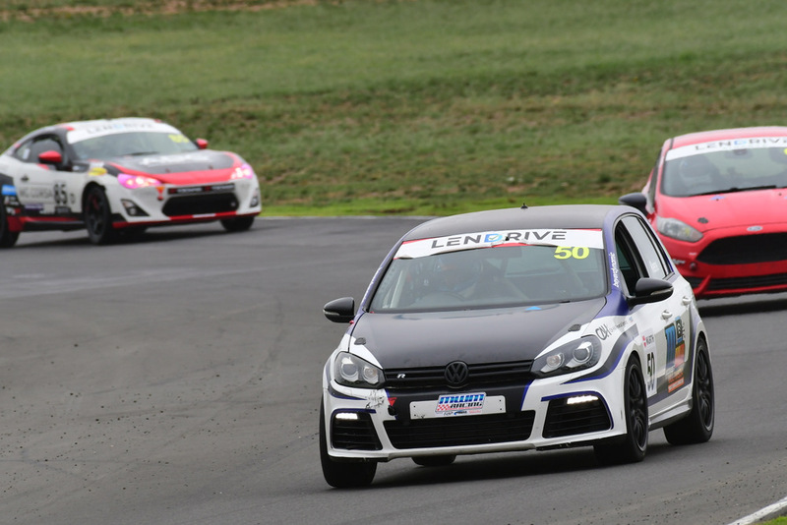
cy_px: 262
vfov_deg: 1.8
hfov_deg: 2.7
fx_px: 16401
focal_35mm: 750
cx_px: 394
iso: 640
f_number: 10
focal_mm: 500
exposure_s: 1/640
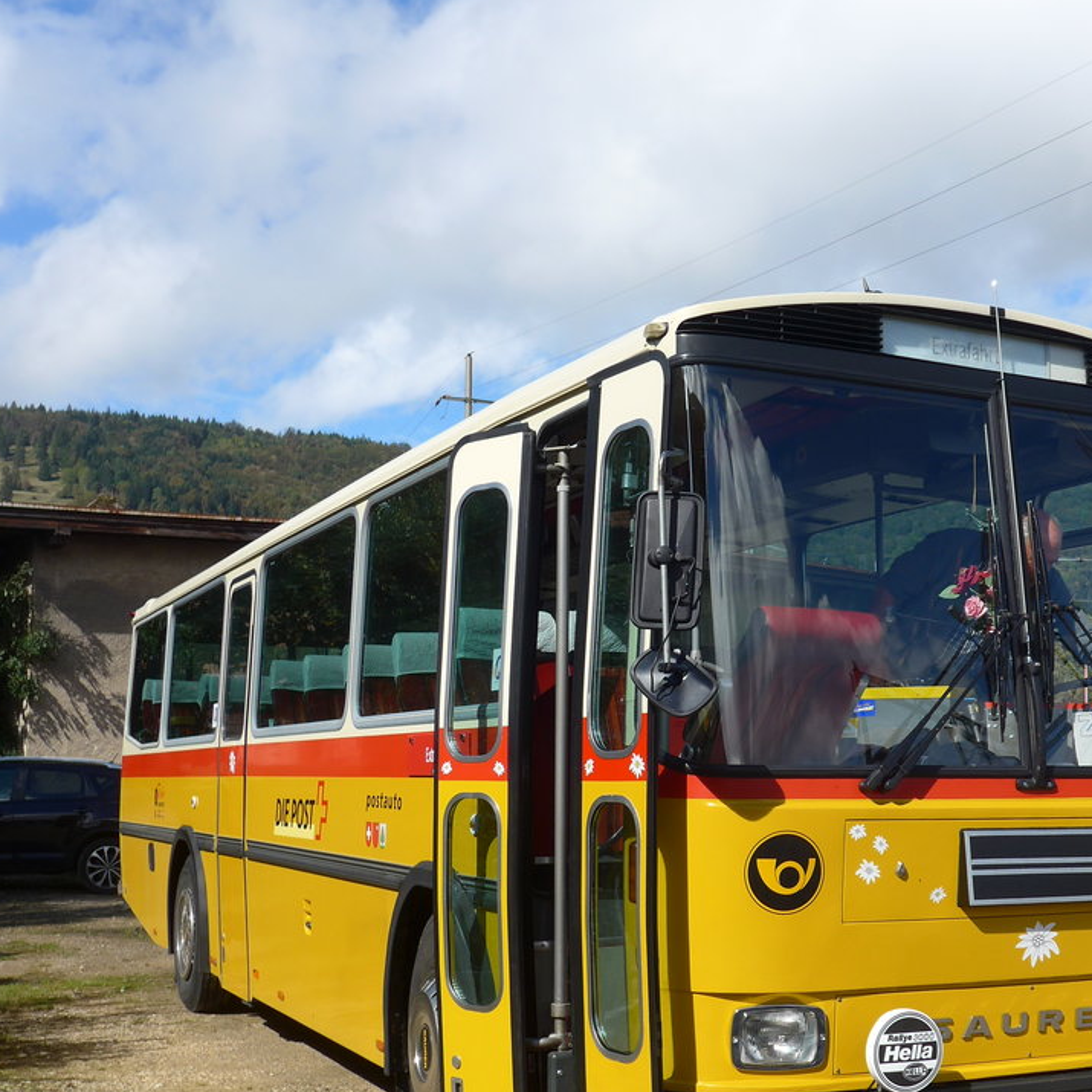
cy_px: 670
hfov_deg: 36.2
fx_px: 1642
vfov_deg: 36.6
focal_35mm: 46
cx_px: 770
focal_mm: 6.5
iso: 80
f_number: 2.8
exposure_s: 1/1600
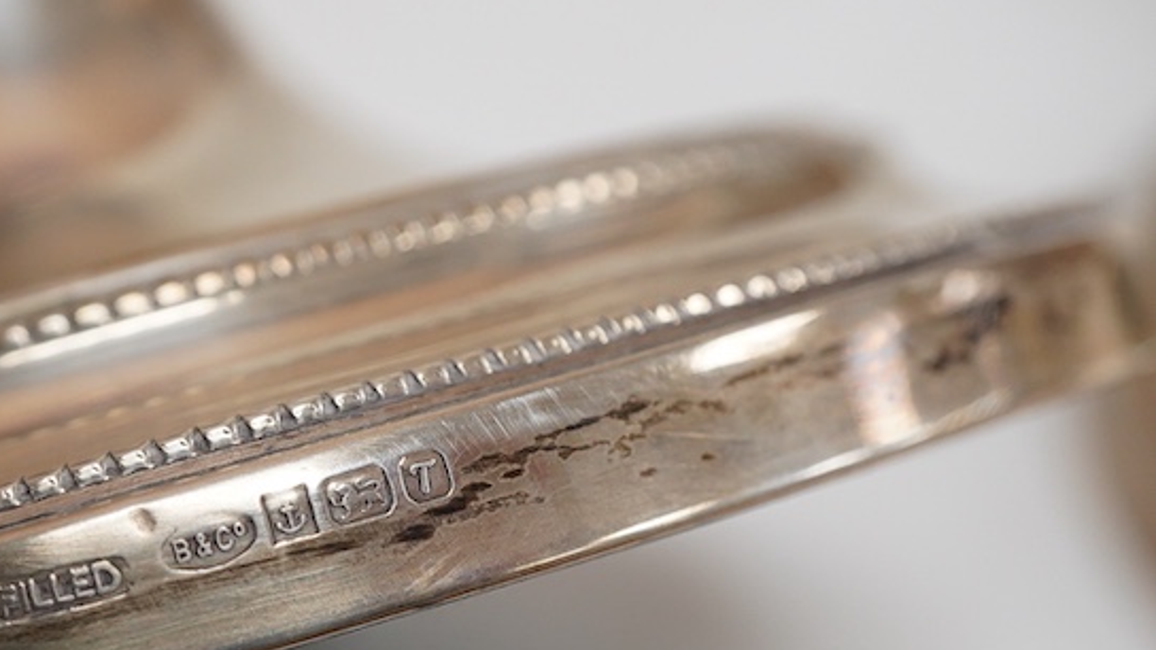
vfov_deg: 15.4
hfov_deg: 26.6
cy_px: 510
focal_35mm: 78
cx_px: 202
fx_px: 2391
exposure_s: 1/125
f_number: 10
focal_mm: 30
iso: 1250
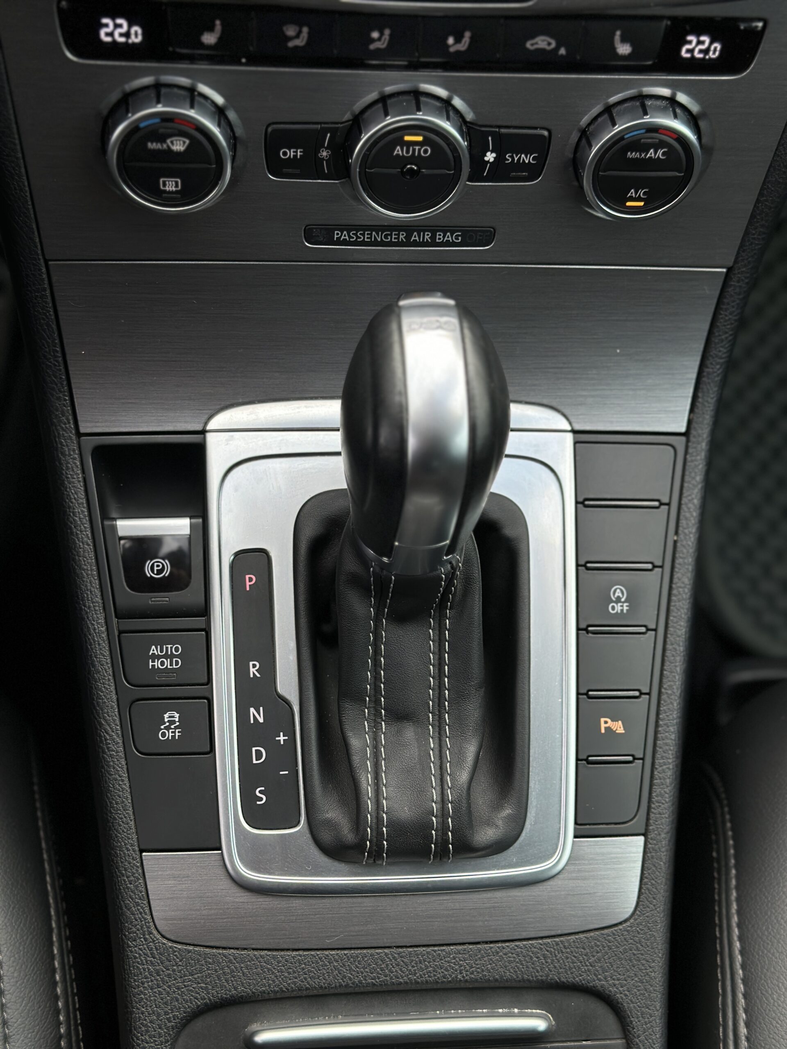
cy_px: 524
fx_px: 1455
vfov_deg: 39.7
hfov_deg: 30.3
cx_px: 394
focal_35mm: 48
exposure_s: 1/150
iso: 80
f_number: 1.78
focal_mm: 6.86
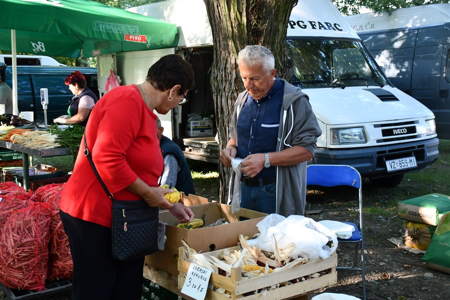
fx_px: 600
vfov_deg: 28.1
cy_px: 150
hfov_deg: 41.1
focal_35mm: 48
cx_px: 225
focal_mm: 32
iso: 800
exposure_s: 1/160
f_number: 4
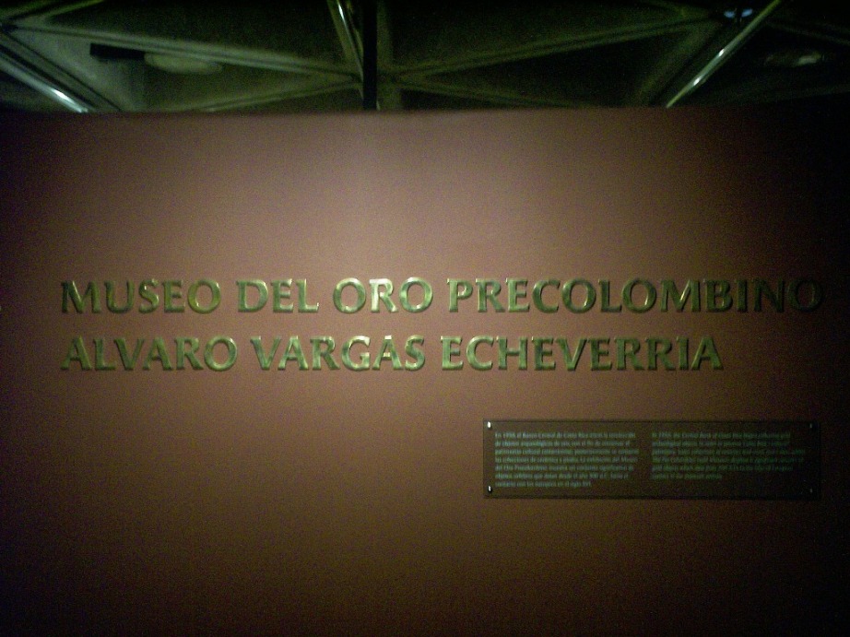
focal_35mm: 36
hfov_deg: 51.4
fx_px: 884
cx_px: 425
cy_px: 318
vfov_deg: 39.6
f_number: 4.5
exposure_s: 1/11.3
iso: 200
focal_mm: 6
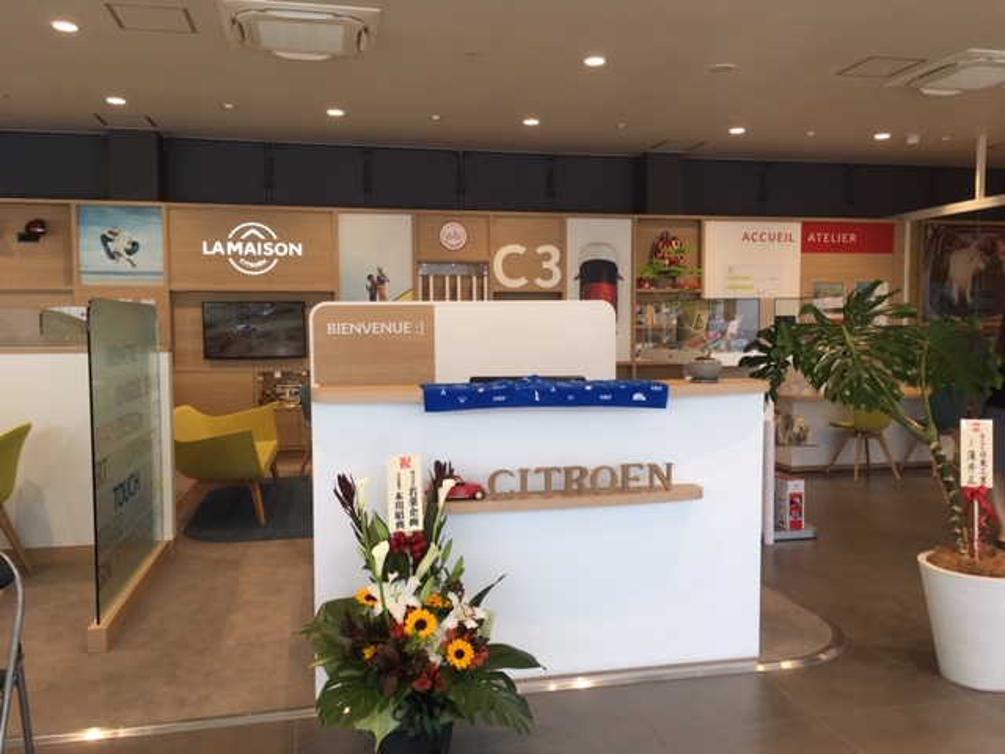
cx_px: 502
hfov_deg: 61.7
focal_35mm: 29
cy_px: 377
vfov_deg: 48.2
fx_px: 842
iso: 25
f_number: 2.2
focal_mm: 4.15
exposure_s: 1/120
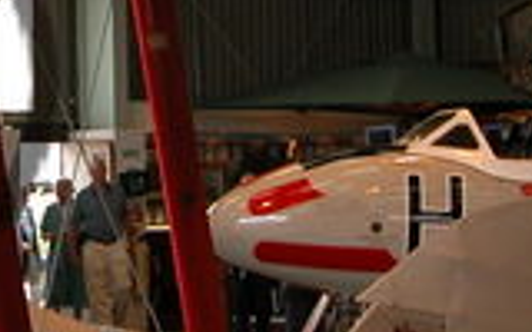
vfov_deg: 7.0
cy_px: 83
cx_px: -166
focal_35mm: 186
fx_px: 2697
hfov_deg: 11.0
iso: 100
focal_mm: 8.9
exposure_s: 1/65.9
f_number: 3.2
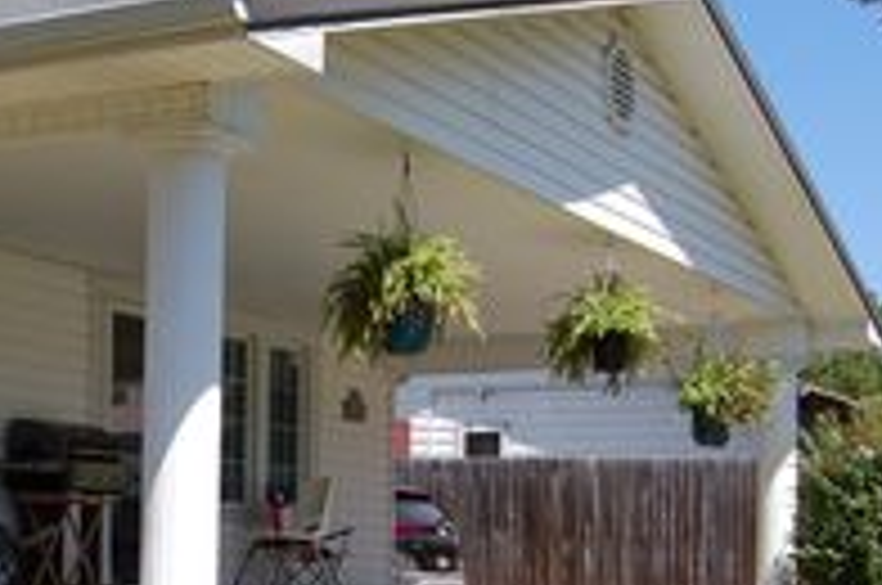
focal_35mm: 69
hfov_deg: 28.1
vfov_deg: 19.4
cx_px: 76
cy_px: 504
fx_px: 1688
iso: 200
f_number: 10
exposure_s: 1/320
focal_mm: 18
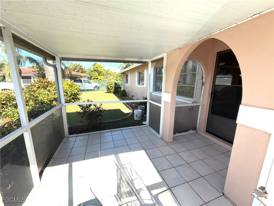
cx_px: 137
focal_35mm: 14
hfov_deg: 102.1
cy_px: 103
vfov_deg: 85.7
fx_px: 111
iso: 16
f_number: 2.2
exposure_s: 1/194
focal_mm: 2.22
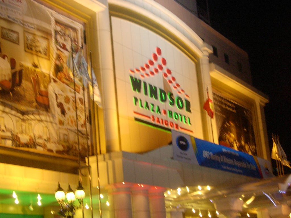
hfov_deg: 27.0
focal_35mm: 72
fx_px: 605
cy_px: 109
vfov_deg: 20.4
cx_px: 146
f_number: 3.7
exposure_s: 1/29.3
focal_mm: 14.9
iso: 200
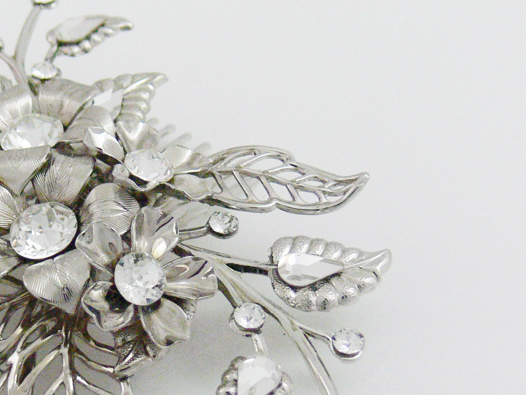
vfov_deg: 17.6
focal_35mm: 84
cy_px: 224
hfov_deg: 22.8
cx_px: 79
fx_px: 1276
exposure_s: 1/13
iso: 200
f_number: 2.8
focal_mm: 7.4
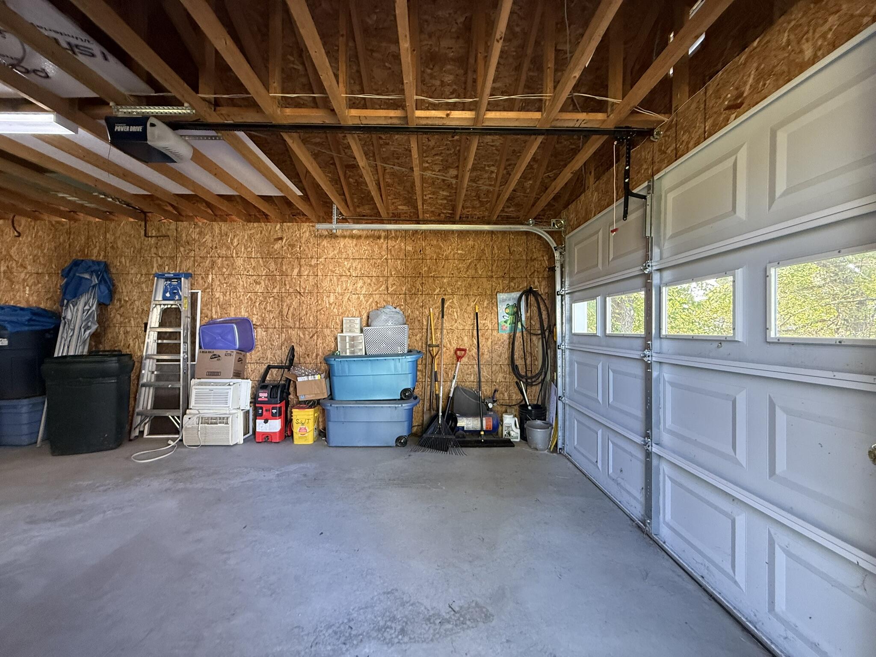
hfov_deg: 102.1
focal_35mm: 14
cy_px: 328
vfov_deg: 85.7
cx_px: 438
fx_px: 354
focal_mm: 2.22
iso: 320
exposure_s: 1/82
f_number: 2.2
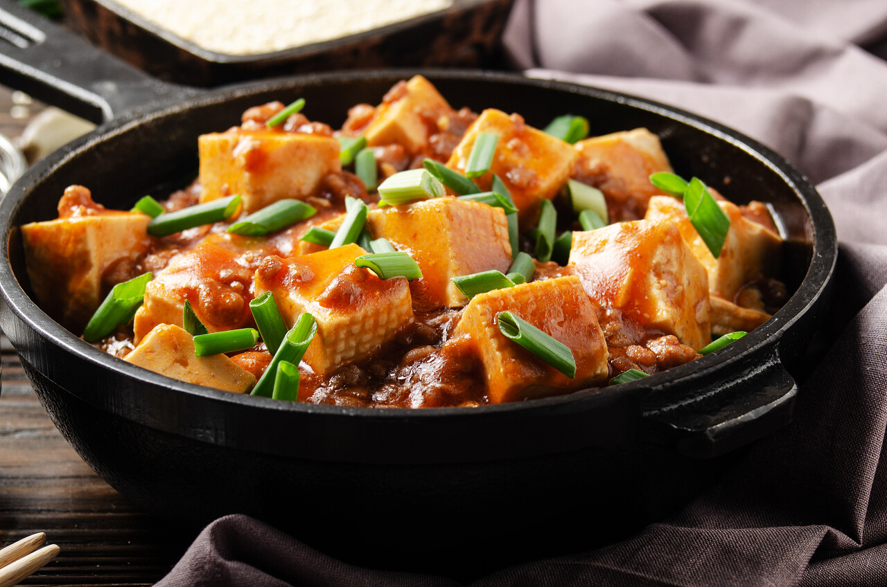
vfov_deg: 11.4
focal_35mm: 120
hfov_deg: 17.1
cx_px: 444
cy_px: 294
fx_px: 2951
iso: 100
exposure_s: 1/250
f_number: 9
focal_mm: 80
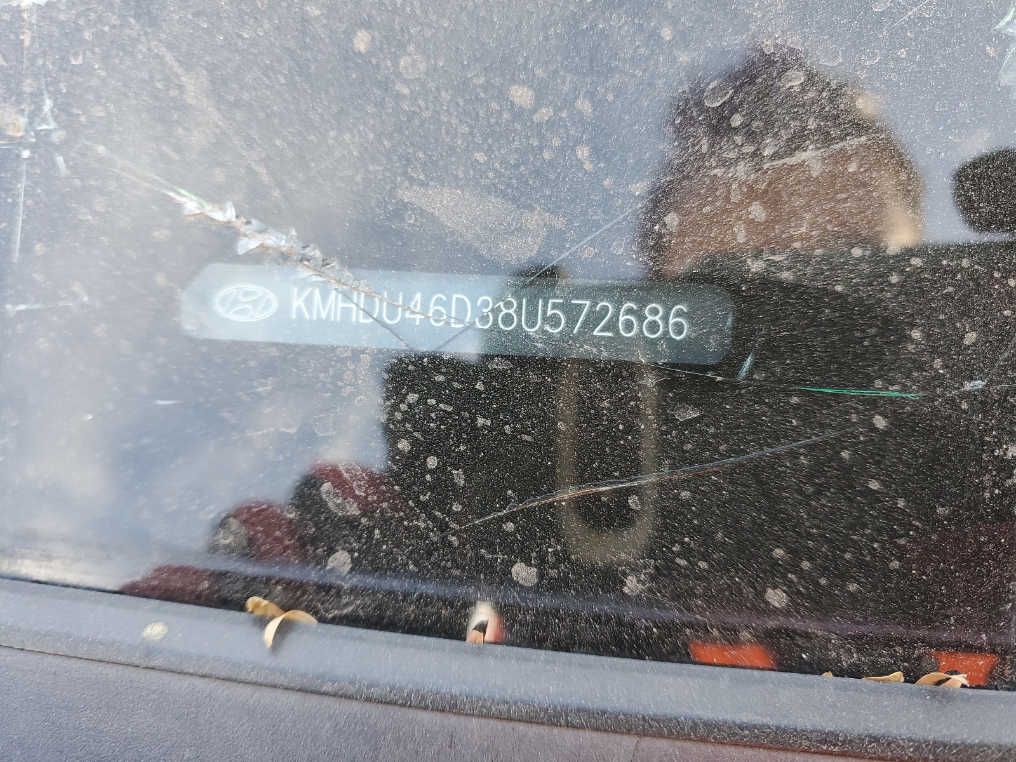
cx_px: 508
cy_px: 381
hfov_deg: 67.3
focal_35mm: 26
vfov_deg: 53.1
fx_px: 763
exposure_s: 1/120
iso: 73
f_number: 1.5
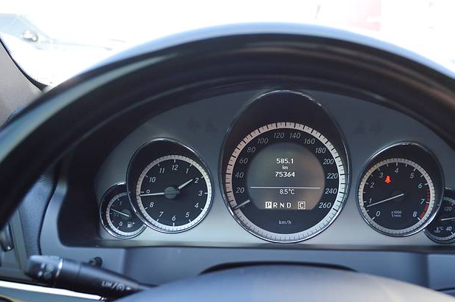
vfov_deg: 34.0
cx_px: 288
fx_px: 493
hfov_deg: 49.1
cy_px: 182
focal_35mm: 39
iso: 400
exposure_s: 1/80
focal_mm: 20
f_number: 4.5
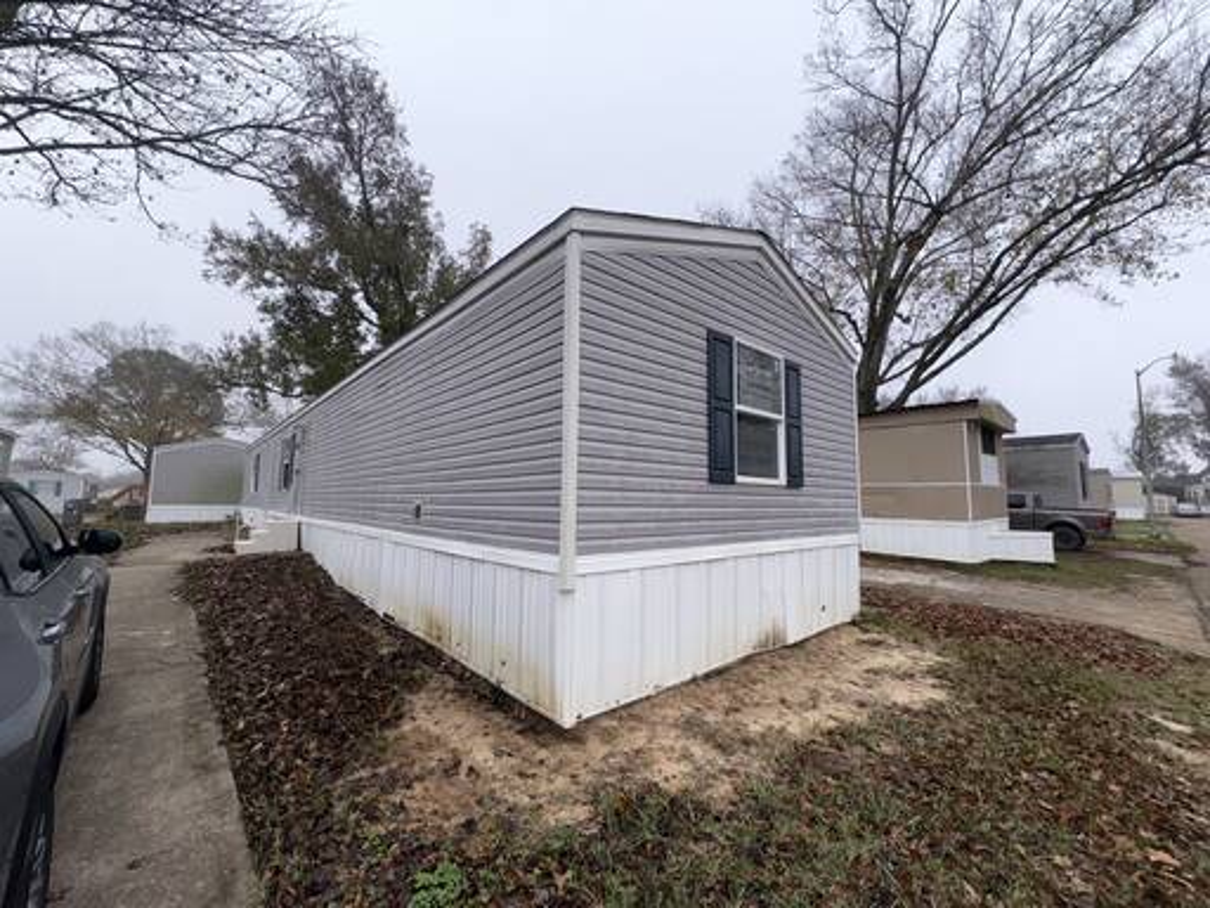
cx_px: 605
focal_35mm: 14
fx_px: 489
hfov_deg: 102.1
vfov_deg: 85.7
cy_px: 454
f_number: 2.2
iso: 32
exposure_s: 1/295
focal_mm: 2.22
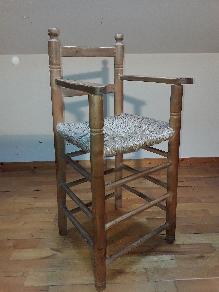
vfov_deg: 65.3
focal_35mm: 27
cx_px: 110
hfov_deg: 51.4
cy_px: 146
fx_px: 228
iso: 40
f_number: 1.9
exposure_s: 1/30
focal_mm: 2.91
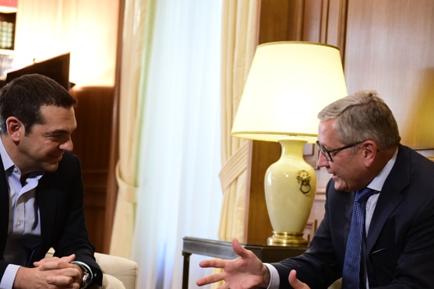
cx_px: 168
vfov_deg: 19.7
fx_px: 832
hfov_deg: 29.2
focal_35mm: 69
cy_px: 174
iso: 4000
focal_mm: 48
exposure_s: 1/400
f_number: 2.8
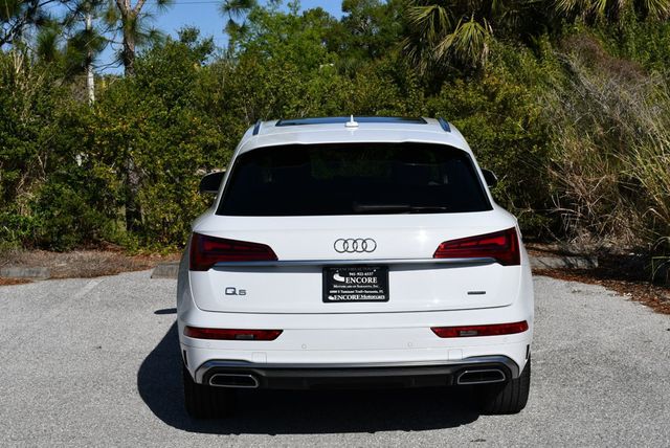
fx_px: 1118
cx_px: 335
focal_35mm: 60
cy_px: 224
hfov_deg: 33.4
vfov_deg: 22.7
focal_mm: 30
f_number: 10
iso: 100
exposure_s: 1/400
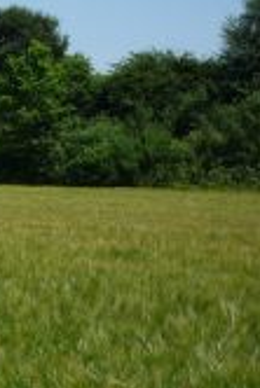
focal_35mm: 96
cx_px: -148
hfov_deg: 13.3
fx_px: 1038
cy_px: 101
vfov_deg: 21.1
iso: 100
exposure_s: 1/400
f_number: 5.6
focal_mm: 5.2
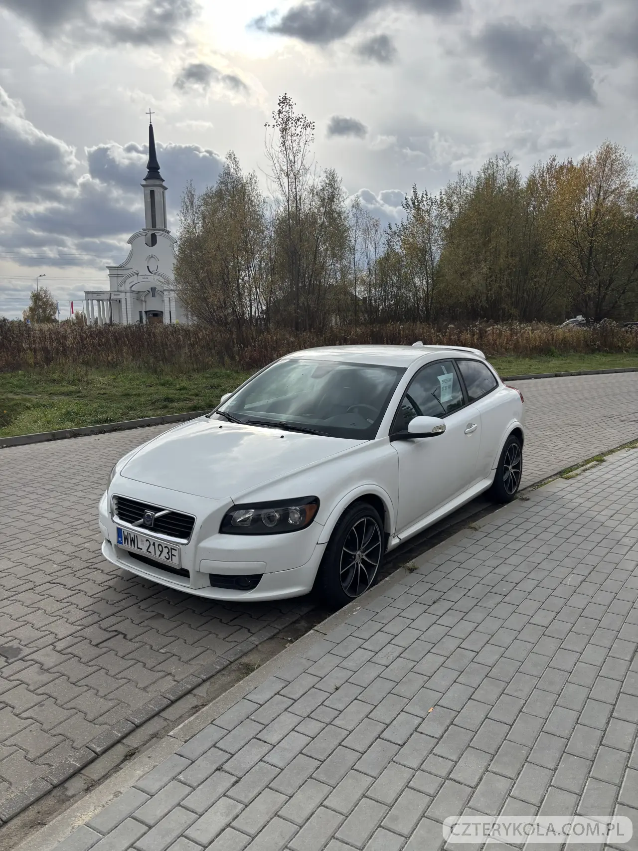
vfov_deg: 67.3
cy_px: 426
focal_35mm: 26
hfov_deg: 53.1
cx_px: 319
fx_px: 639
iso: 50
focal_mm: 5.96
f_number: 1.6
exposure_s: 1/3205
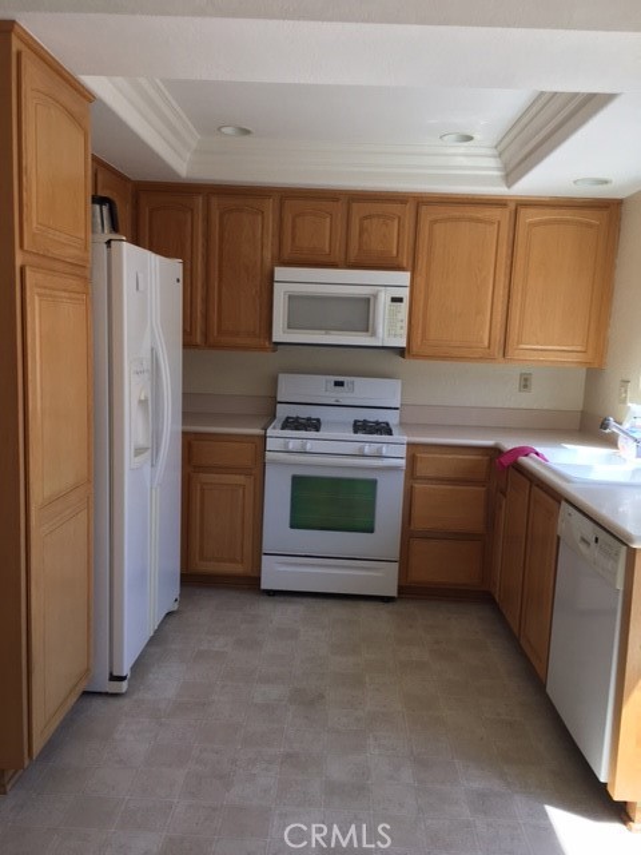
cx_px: 320
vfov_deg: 61.7
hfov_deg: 48.2
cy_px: 428
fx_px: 716
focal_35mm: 29
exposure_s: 1/120
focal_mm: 4.15
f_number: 2.2
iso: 25
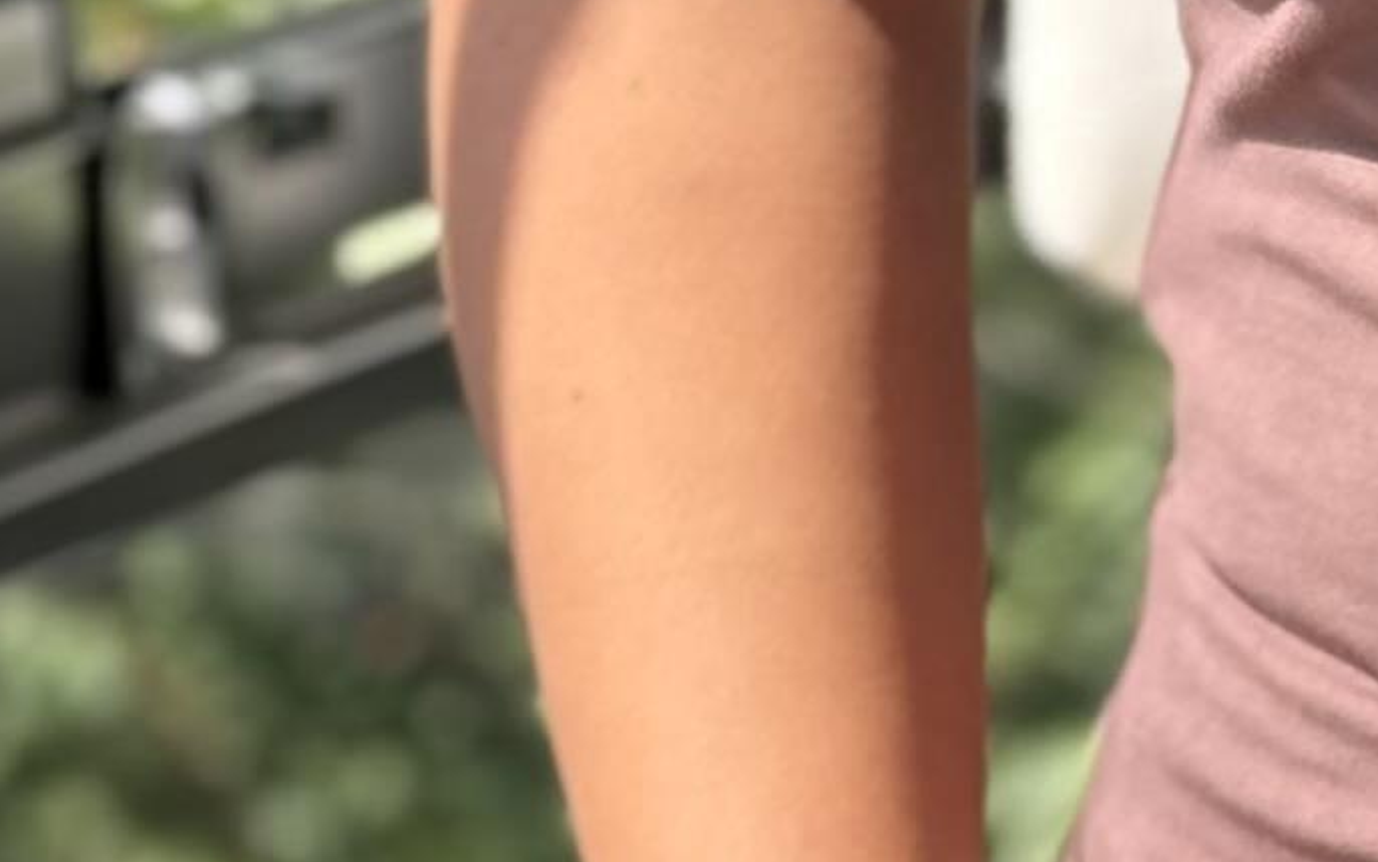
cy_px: -376
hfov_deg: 6.9
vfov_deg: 4.4
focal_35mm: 299
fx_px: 11231
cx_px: 2282
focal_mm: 6.76
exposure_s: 1/570
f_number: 1.78
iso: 64
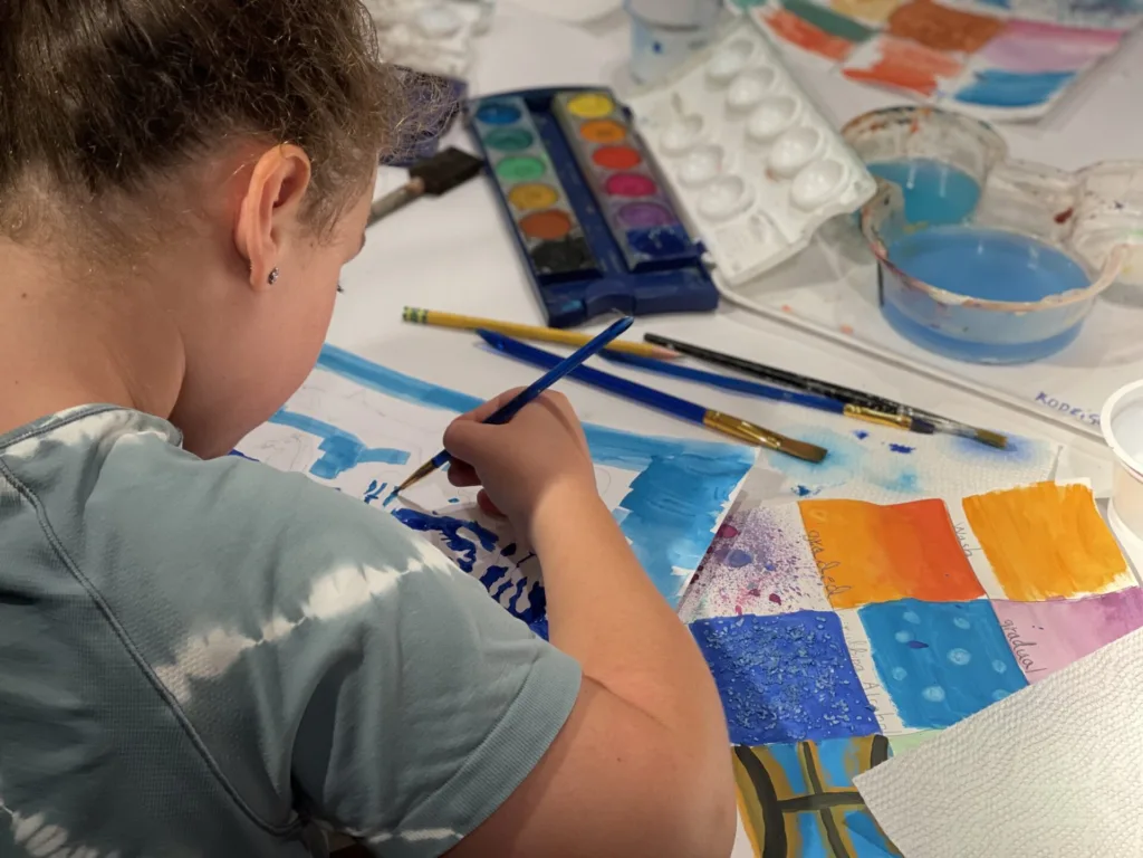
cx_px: 572
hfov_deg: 30.3
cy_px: 429
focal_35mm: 64
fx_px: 2113
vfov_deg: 22.9
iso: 200
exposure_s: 1/120
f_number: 2.2
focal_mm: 7.5
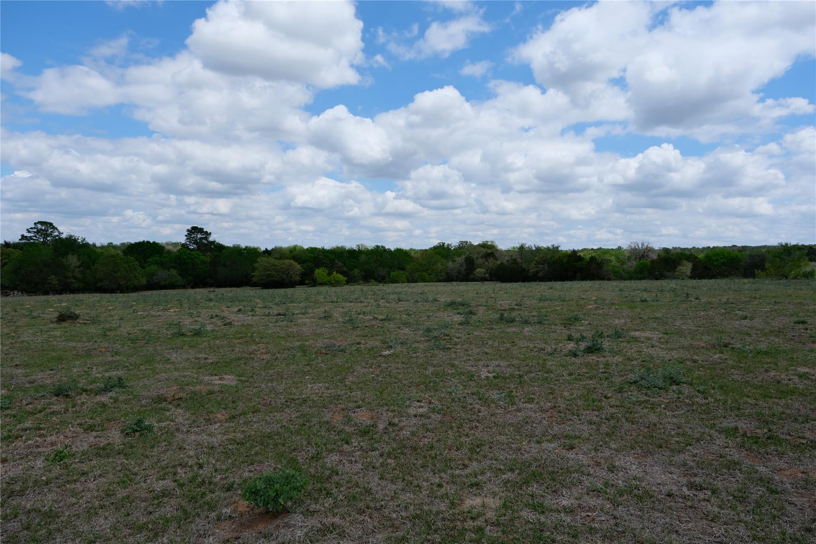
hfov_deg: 73.7
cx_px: 408
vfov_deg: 53.1
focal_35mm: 24
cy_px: 272
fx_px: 544
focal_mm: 16
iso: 320
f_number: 5.6
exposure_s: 1/1500
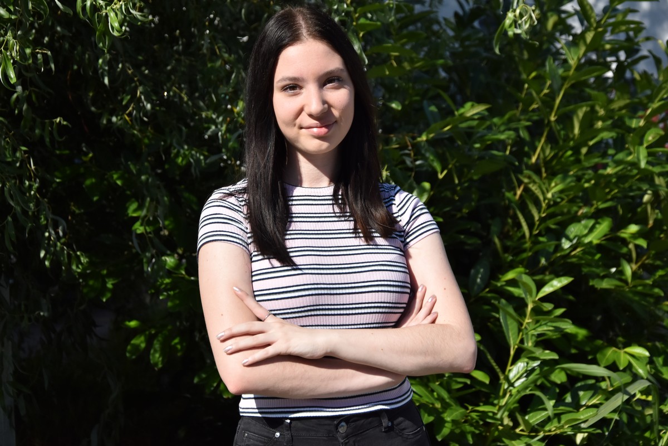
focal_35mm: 87
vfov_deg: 15.7
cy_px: 223
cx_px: 334
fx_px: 1614
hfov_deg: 23.4
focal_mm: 58
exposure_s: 1/4000
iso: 500
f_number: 5
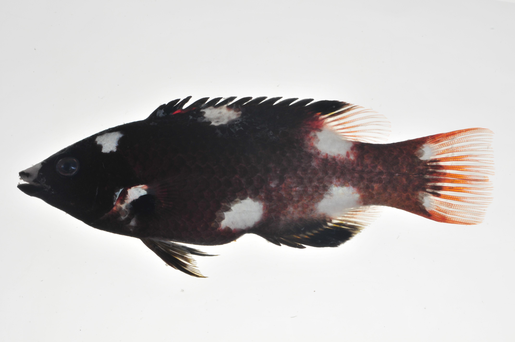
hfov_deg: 13.1
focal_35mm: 158
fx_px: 2250
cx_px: 258
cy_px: 171
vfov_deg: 8.7
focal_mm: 105
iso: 200
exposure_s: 1/60
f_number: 22
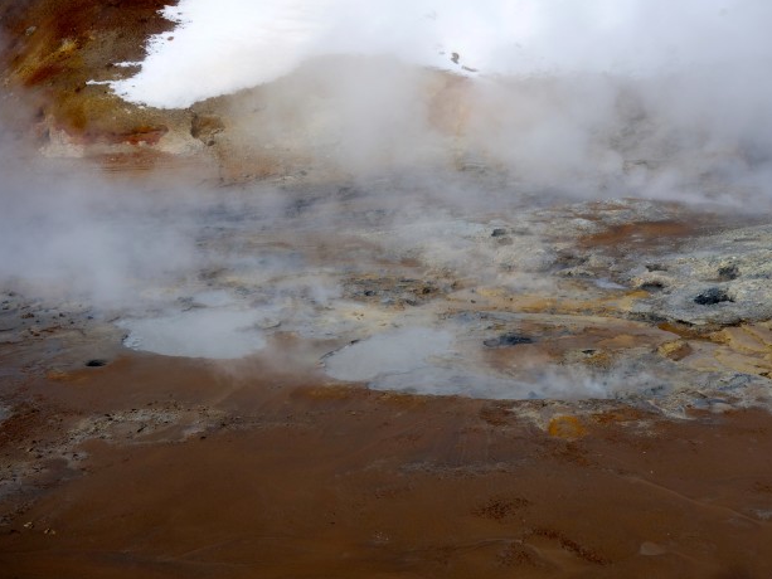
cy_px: 290
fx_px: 1004
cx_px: 433
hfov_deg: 42.0
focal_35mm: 45
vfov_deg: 32.2
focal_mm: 15.1
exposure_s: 1/500
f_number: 5.6
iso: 125
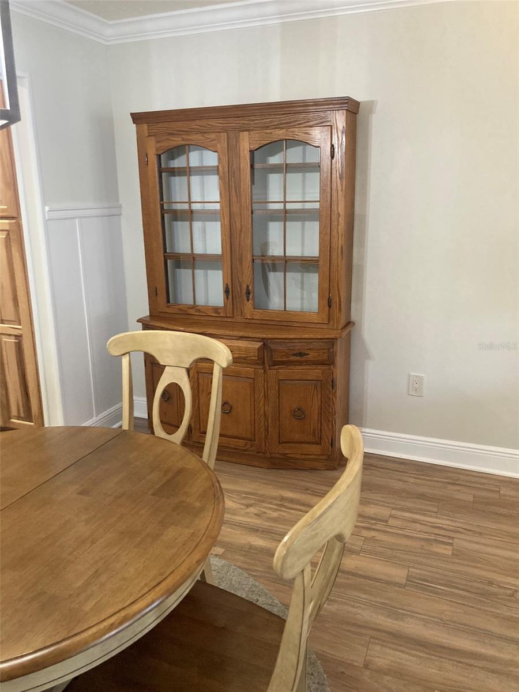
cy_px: 346
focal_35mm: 28
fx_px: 560
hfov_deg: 49.7
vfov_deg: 63.4
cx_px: 260
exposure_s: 1/60
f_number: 1.8
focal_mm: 3.99
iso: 250
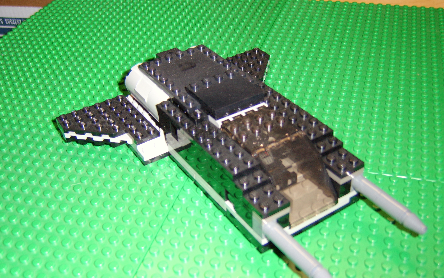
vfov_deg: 38.2
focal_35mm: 33
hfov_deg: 58.1
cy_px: 163
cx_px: 222
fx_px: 399
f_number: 2.7
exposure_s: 1/30
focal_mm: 8.13
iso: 141
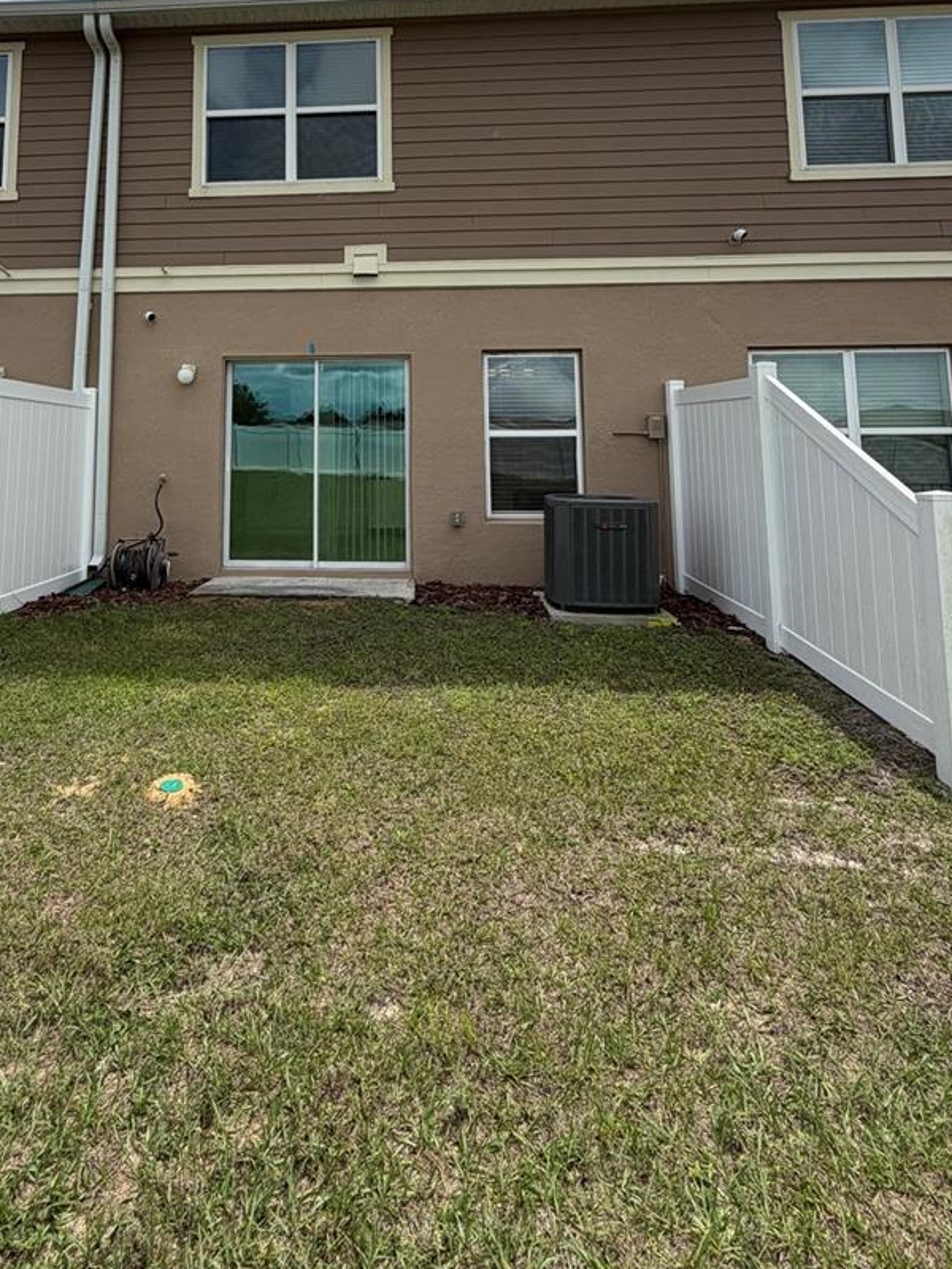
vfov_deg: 75.5
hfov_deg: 62.7
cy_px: 385
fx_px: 770
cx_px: 368
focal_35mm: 21
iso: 25
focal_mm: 2.22
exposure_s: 1/1572
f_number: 2.2
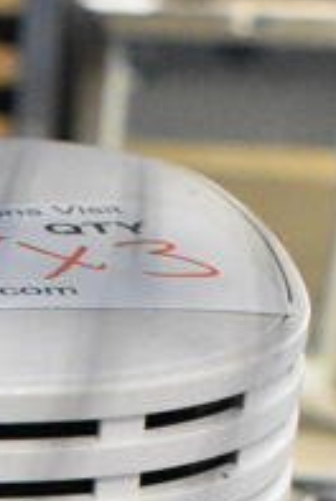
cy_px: 741
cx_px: -140
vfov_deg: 15.2
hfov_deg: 10.7
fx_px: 1744
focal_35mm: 125
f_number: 5.6
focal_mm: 18
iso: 6400
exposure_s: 1/125
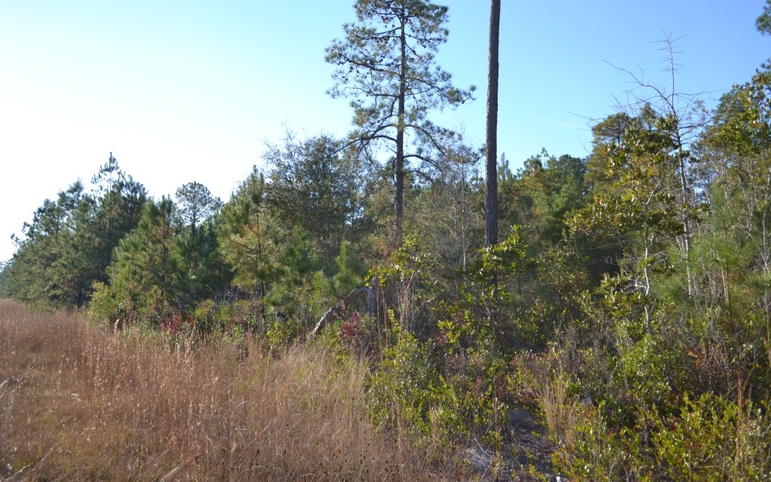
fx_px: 588
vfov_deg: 44.5
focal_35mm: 28
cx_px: 390
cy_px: 244
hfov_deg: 66.5
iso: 100
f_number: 3.5
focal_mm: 18
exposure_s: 1/400
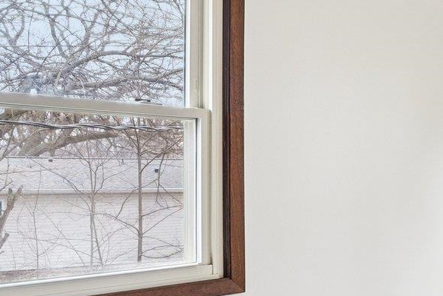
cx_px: 627
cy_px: 165
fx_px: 689
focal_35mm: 56
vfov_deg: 24.2
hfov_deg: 27.3
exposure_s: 1/15
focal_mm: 16
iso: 400
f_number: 8
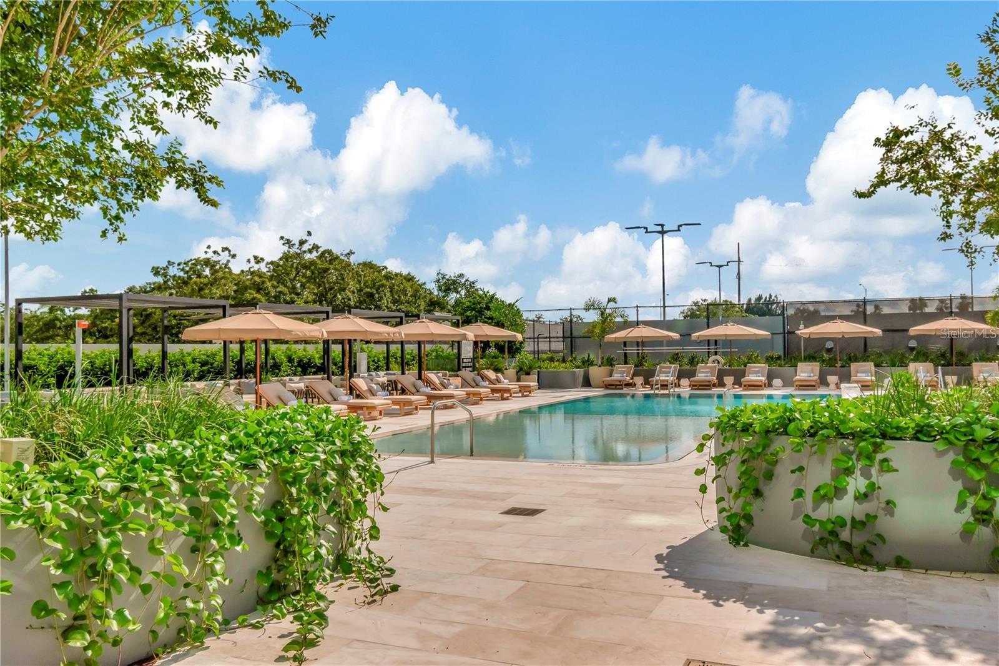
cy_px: 333
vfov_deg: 43.6
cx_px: 500
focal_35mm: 30
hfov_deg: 61.9
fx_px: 832
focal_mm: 20
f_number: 7.1
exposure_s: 1/4000
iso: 400
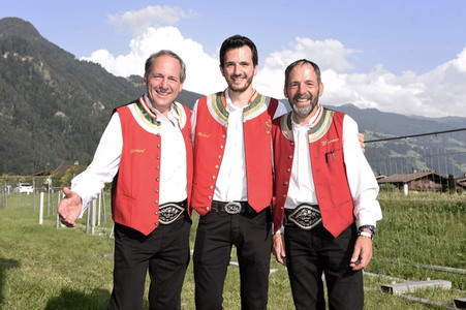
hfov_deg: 50.7
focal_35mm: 38
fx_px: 492
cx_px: 233
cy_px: 155
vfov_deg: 35.0
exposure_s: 1/160
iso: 160
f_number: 8
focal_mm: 38
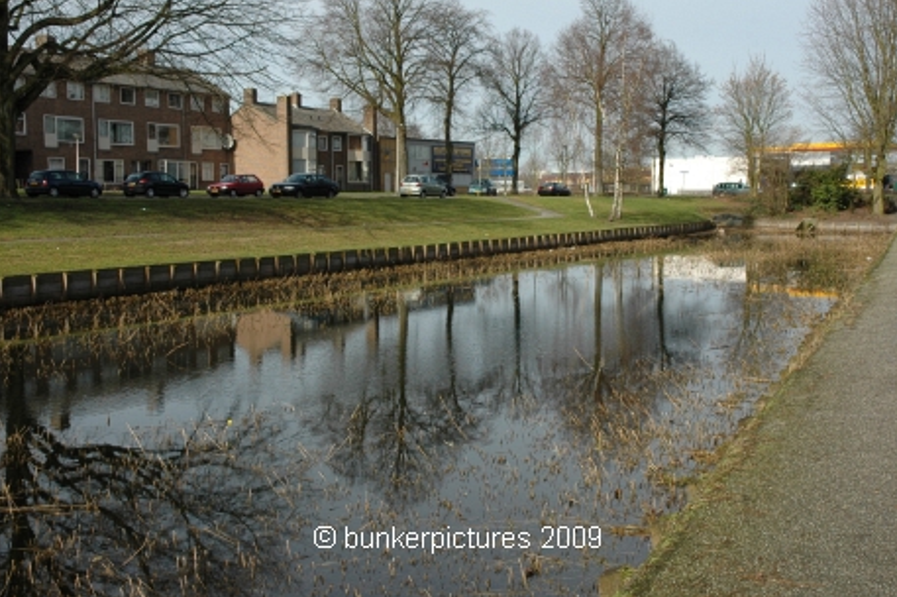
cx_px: 459
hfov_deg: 41.5
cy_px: 277
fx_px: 1184
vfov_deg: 28.3
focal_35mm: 48
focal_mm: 29
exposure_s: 1/500
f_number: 11
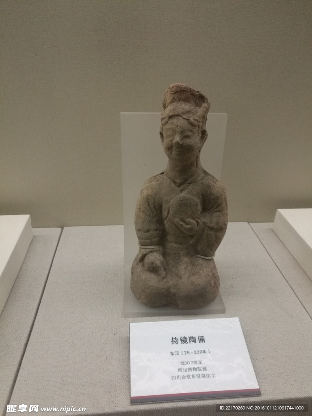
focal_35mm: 27
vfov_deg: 65.3
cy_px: 208
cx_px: 156
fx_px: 324
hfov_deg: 51.4
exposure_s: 1/25
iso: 320
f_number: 2
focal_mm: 4.04
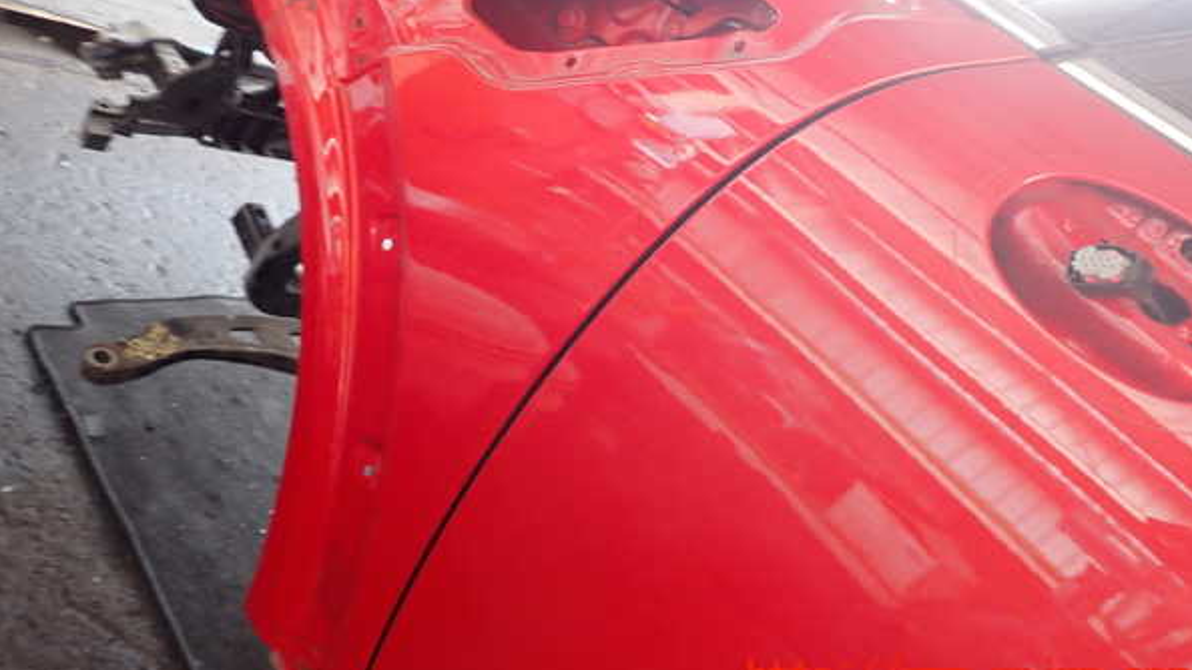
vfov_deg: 35.4
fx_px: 1043
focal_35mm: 33
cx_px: 598
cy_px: 253
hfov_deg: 59.5
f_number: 2.3
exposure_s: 1/30
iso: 320
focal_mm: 5.4
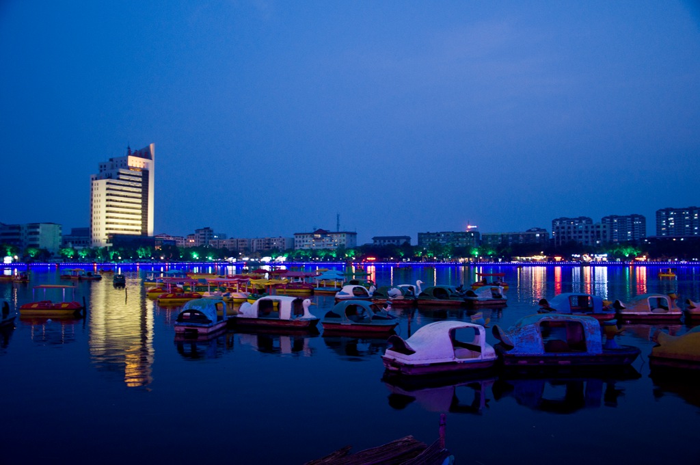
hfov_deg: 59.6
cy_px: 232
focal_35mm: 32
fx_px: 612
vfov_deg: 41.6
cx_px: 350
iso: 200
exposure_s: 1/3
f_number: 3.8
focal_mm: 21
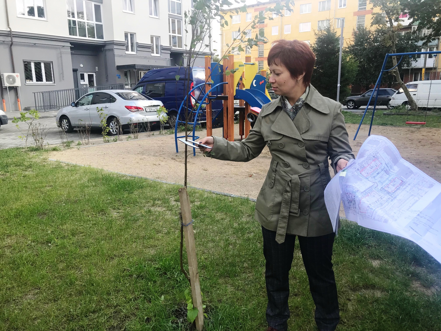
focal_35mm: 28
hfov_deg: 63.4
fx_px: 357
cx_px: 220
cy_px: 166
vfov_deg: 49.7
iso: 20
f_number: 1.8
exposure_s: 1/283
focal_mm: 3.99
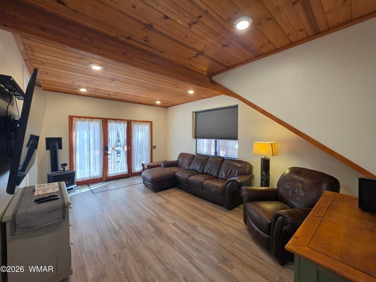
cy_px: 141
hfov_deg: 106.2
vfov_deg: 89.9
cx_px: 188
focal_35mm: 13
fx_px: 141
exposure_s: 1/120
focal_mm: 2.2
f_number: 1.9
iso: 160
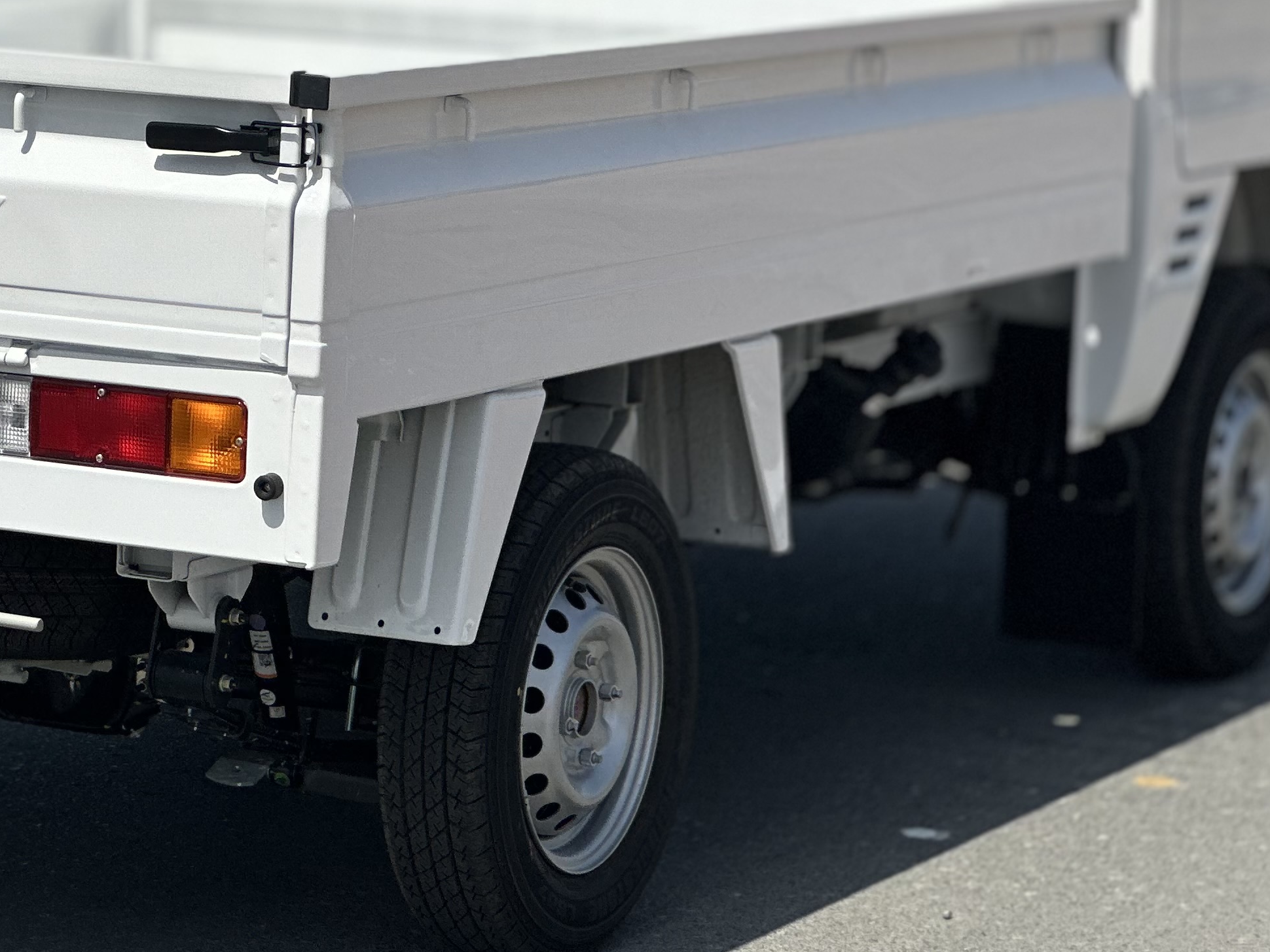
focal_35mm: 160
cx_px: 238
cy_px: -9
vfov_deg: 9.2
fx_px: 5870
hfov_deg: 12.3
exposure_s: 1/1727
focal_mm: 9
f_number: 2.8
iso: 32
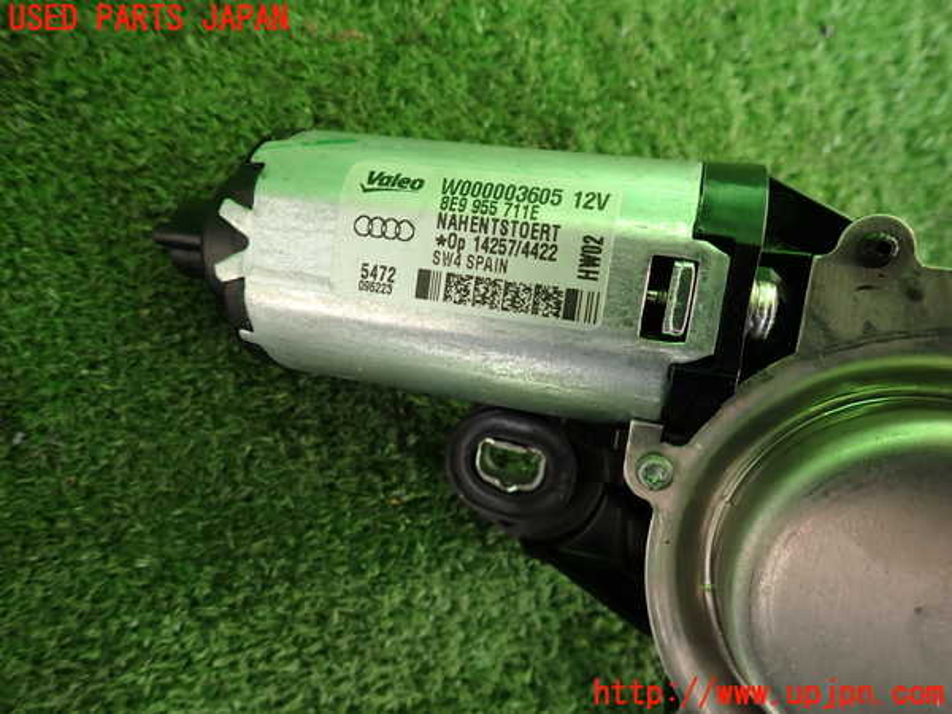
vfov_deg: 54.9
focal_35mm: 25
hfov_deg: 69.4
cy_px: 357
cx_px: 476
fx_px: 688
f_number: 2
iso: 100
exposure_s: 1/80
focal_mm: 4.5
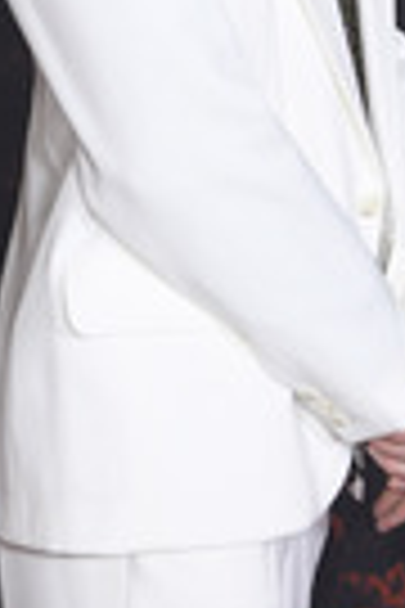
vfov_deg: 9.9
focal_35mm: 207
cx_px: 212
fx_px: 3493
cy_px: 59
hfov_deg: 6.6
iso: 1250
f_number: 4
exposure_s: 1/320
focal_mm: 70
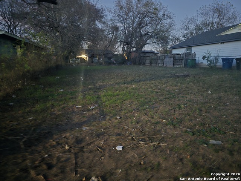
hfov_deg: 73.9
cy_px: 90
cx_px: 120
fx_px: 160
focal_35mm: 23
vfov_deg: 58.9
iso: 3200
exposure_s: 1/7.07
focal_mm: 6.3
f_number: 1.7
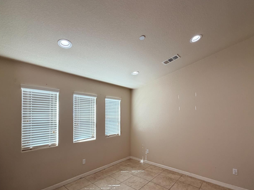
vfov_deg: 73.9
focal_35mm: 17
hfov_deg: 91.0
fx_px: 125
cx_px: 129
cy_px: 114
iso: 200
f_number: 2.2
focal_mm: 2.22
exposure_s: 1/60
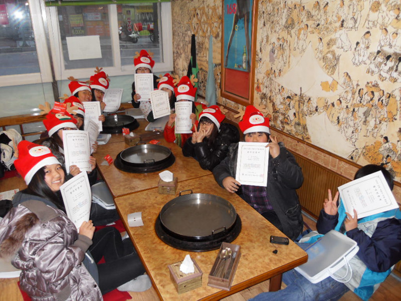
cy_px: 150
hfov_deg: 63.4
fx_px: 324
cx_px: 200
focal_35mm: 28
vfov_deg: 49.7
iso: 200
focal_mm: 6
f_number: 2.8
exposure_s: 1/45
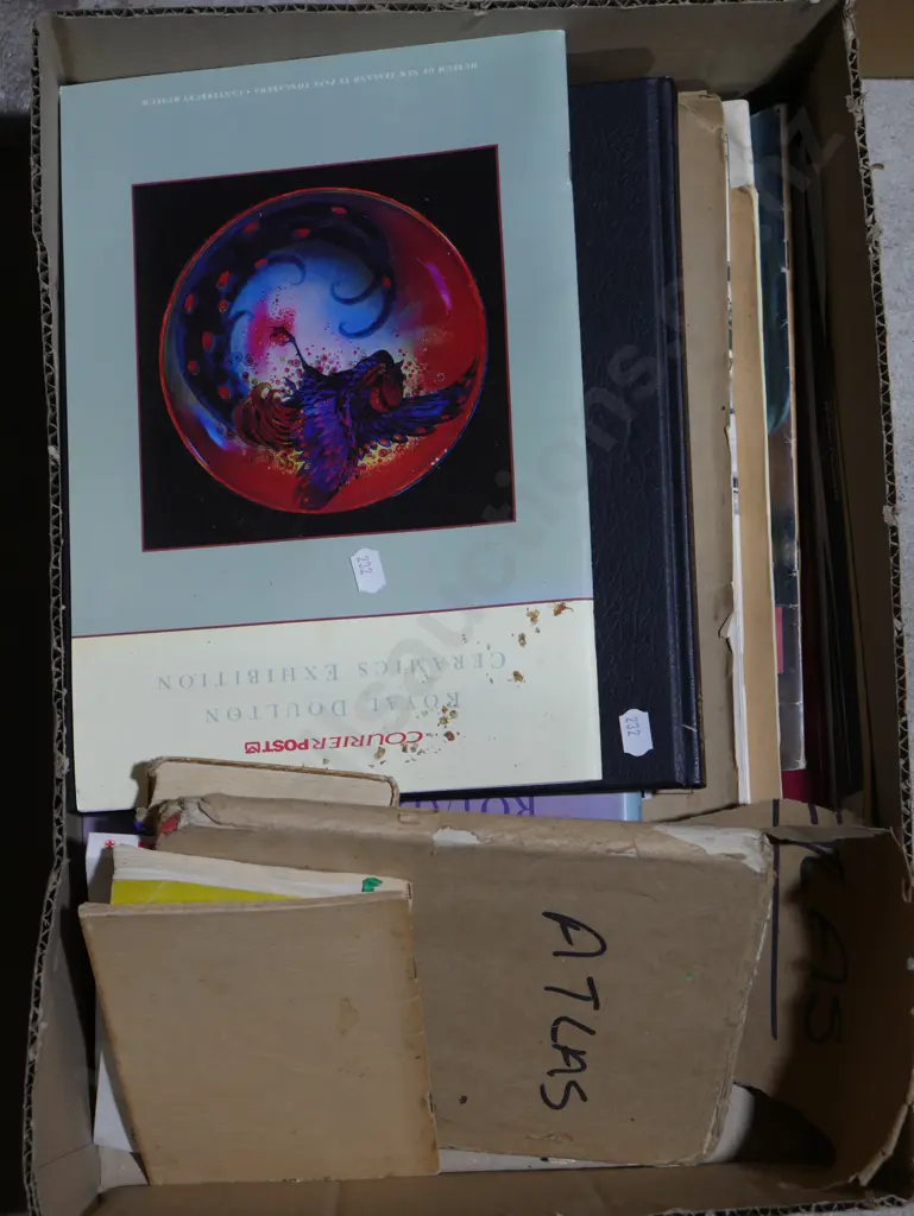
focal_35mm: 68
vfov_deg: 28.5
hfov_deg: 21.6
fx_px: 2392
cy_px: 608
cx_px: 457
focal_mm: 34
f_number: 5.4
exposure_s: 1/80
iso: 320
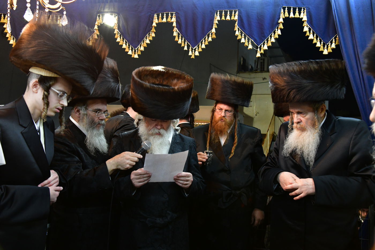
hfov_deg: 54.4
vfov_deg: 37.8
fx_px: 365
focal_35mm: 35
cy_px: 125
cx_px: 188
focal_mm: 35
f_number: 6.3
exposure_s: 1/60
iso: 5000
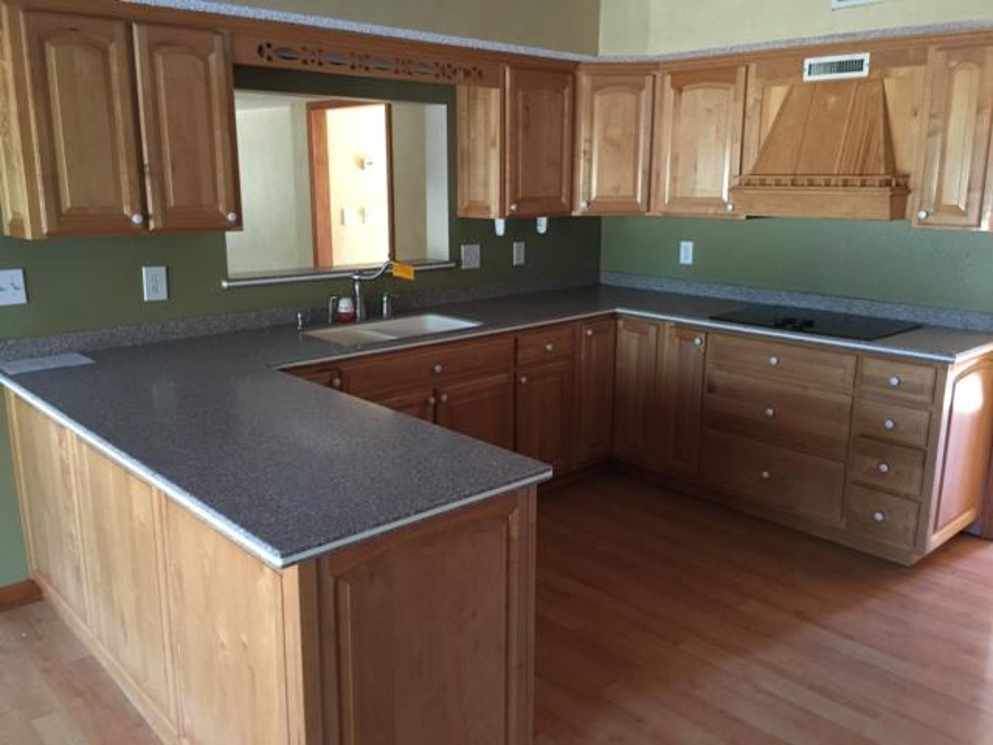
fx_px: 832
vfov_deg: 48.2
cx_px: 496
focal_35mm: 29
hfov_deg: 61.7
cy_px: 372
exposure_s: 1/10
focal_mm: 4.15
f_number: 2.2
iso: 100
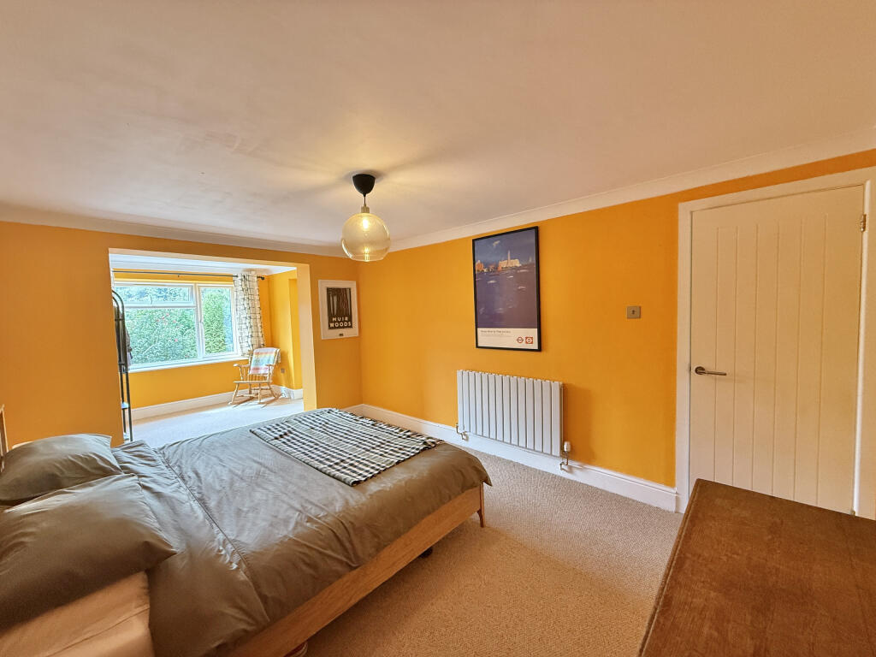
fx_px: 354
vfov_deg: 85.7
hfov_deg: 102.1
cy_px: 328
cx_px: 438
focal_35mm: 14
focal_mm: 2.22
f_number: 2.2
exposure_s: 1/87
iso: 320
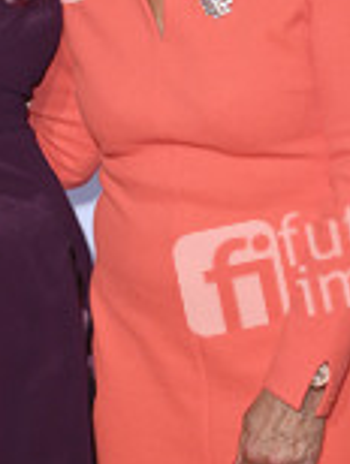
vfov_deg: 9.7
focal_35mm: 204
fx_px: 2743
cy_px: 114
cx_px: 54
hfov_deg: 7.3
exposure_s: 1/160
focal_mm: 82
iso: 3200
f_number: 5.6
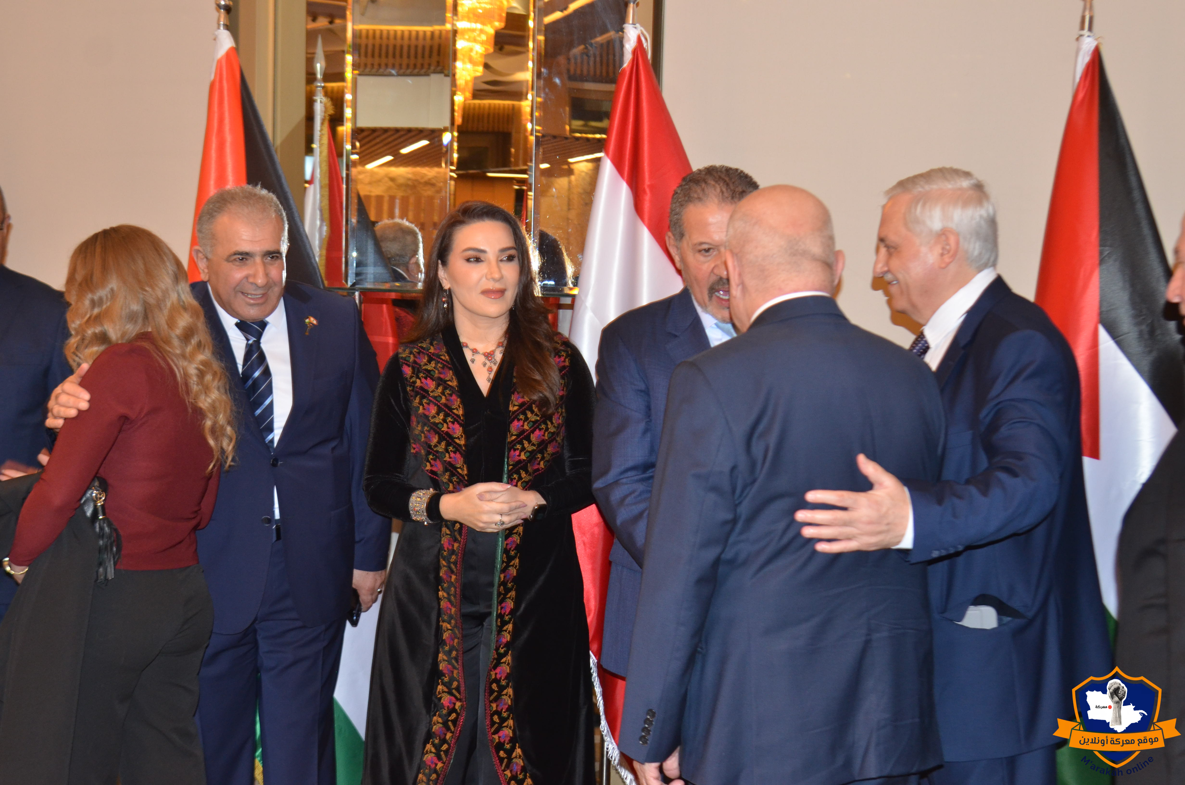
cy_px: 392
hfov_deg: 37.9
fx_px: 1725
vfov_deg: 25.6
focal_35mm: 52
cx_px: 592
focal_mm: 35
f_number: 4
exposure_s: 1/60
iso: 800
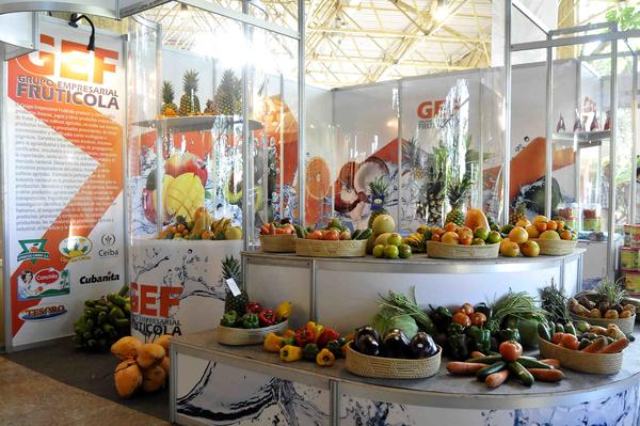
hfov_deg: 67.4
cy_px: 213
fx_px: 480
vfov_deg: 47.9
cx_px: 320
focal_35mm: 27
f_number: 5
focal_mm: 18
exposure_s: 1/25
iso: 2000
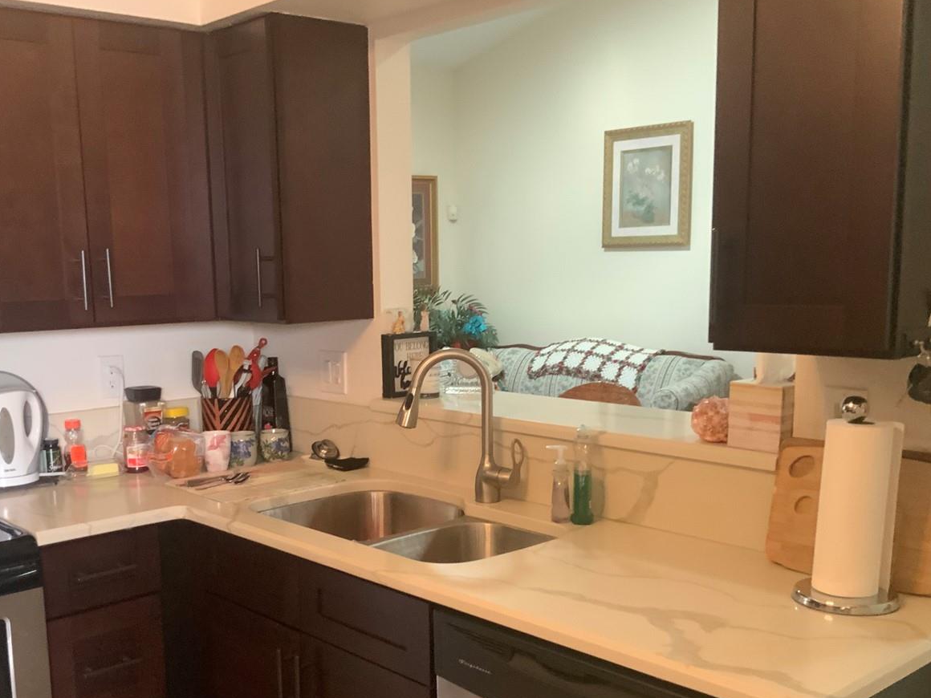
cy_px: 444
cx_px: 380
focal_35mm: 40
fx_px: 1076
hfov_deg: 46.6
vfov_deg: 35.7
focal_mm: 3
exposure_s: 1/40
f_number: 1.8
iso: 200
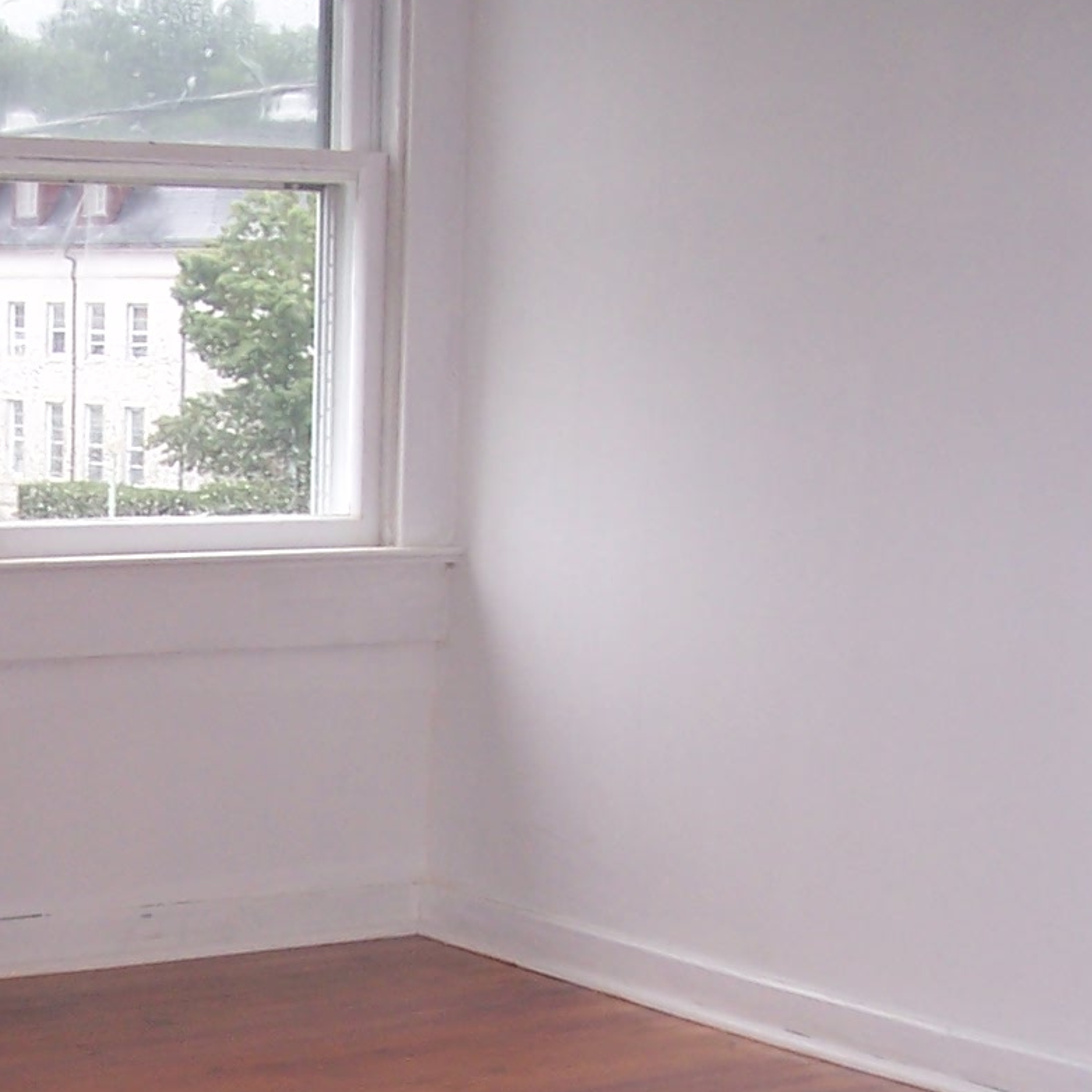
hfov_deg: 17.1
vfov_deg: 17.4
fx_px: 3533
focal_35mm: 99
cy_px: 943
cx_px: -24
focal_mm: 6.3
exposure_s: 1/60
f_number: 2.8
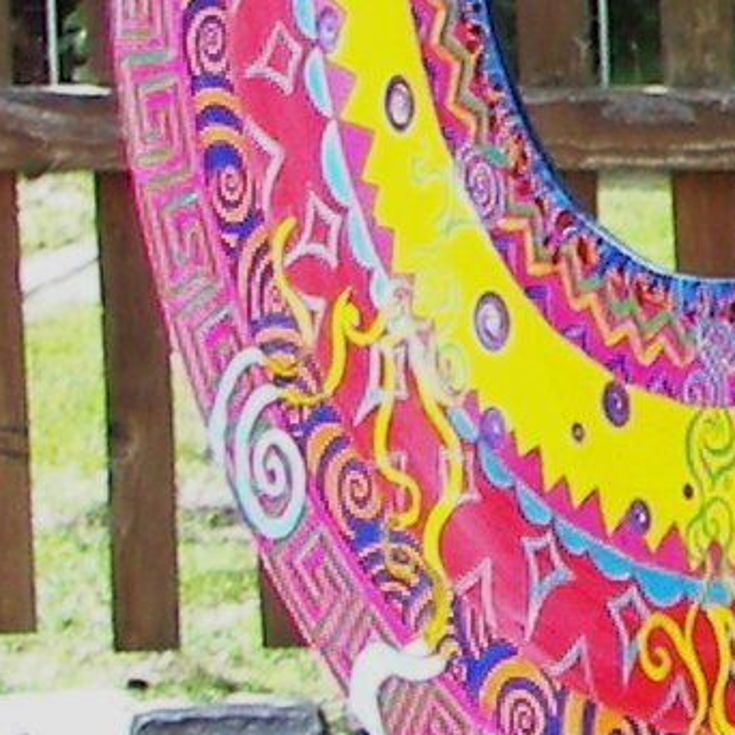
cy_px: -266
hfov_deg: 4.4
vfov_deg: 4.5
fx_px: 9345
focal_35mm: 389
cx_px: 2057
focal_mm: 9.6
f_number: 2.8
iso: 50
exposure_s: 1/125
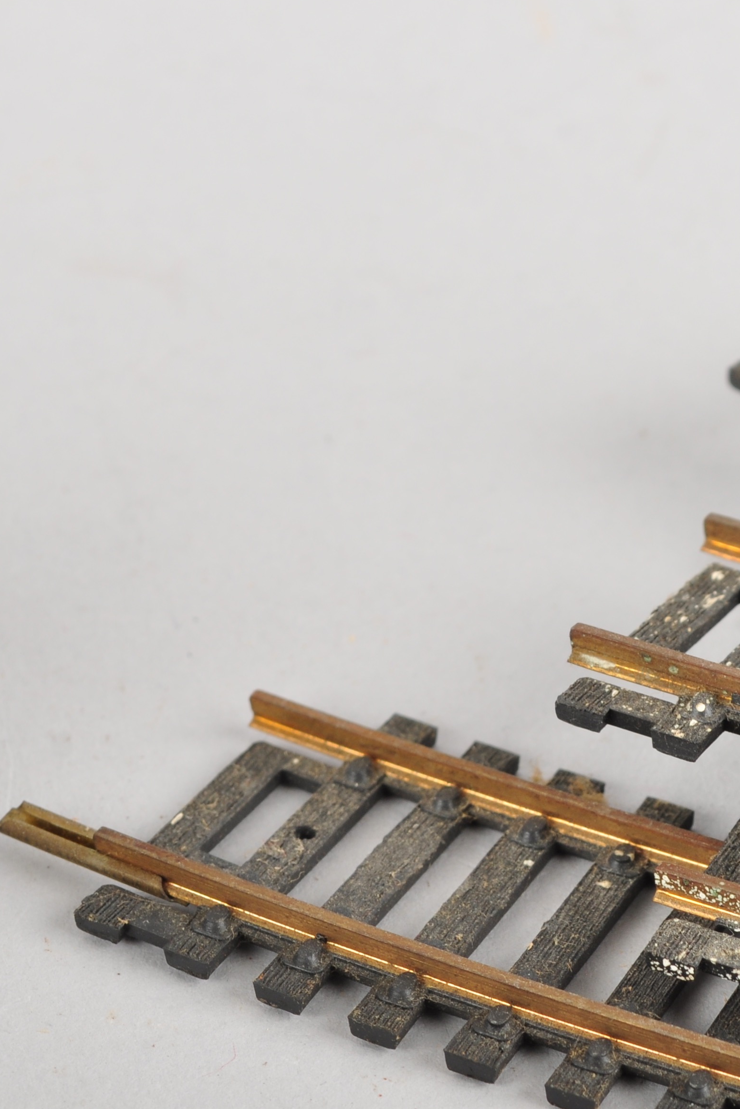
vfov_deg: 13.5
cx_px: 834
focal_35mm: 152
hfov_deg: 8.9
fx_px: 4683
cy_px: 649
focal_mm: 55
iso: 160
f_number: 10
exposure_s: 1/100
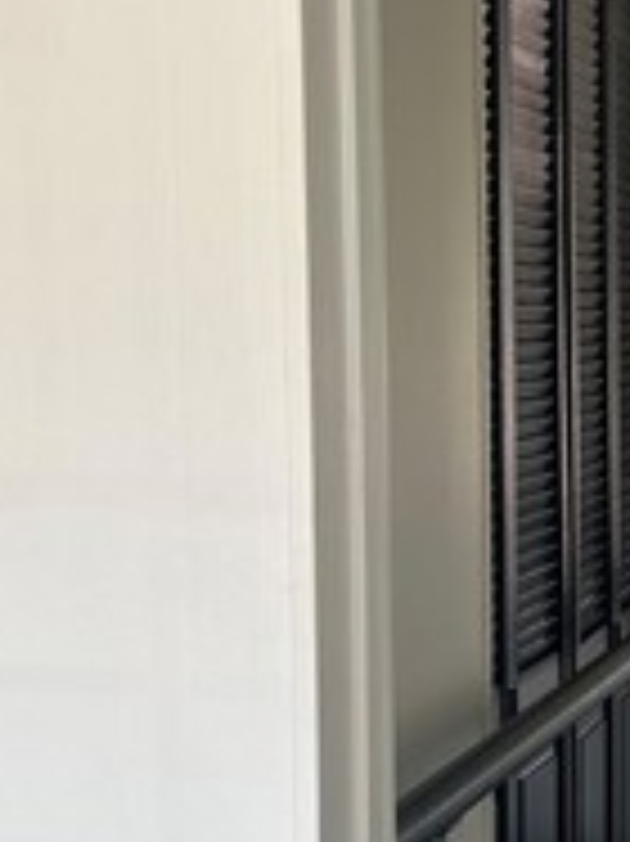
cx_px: 904
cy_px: 563
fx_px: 2162
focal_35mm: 89
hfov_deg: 15.5
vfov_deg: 21.9
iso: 125
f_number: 1.5
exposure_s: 1/60
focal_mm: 5.7
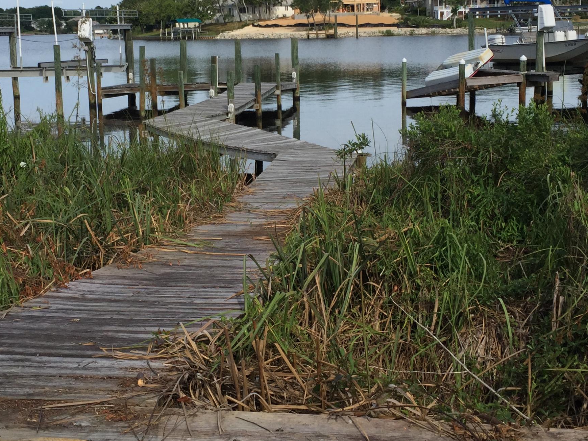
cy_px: 164
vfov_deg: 29.0
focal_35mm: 50
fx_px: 849
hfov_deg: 38.1
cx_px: 244
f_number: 2.2
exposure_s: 1/2083
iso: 32
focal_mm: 4.15
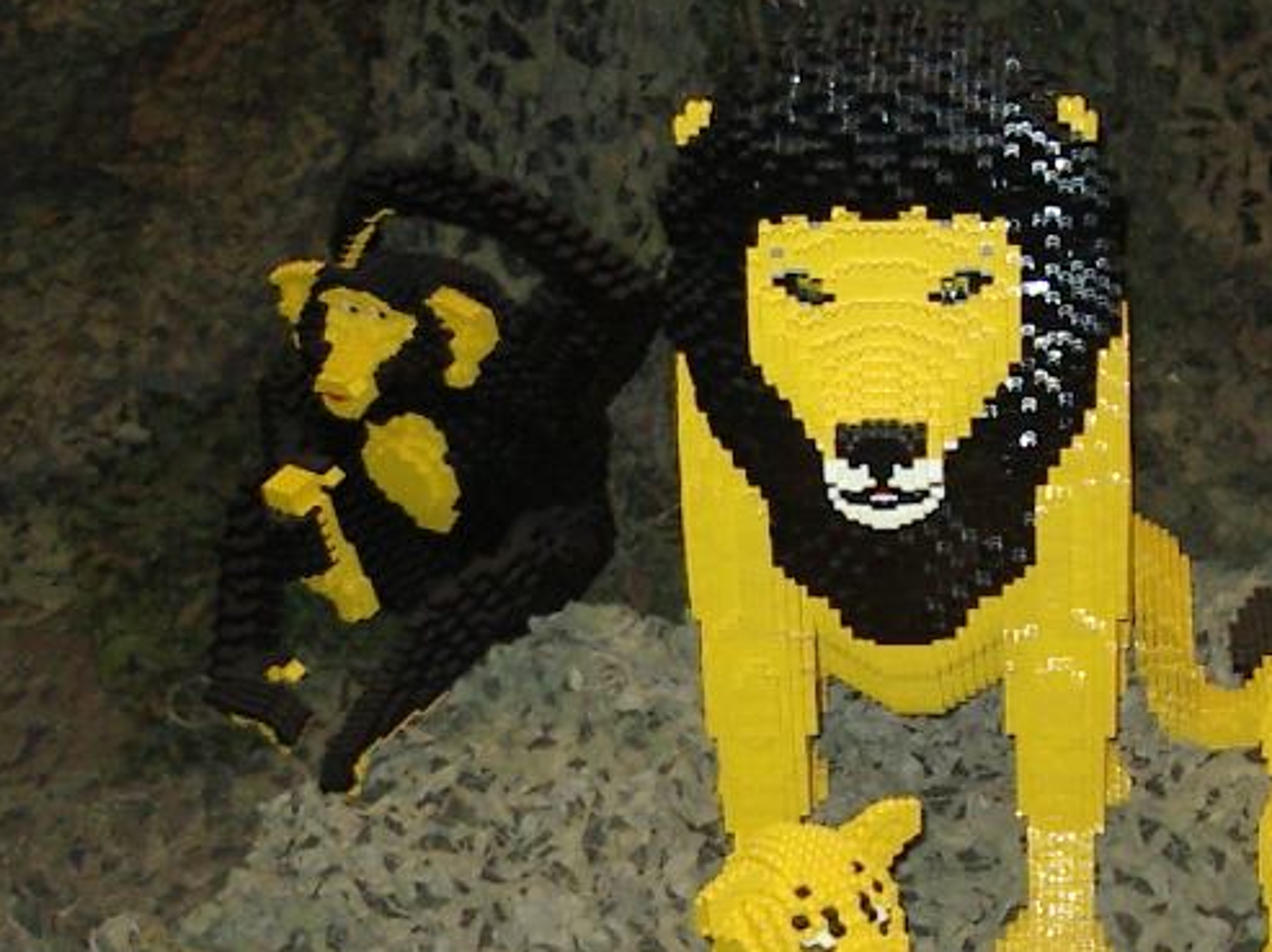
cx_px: 882
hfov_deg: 24.6
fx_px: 2901
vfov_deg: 18.5
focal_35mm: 79
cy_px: 733
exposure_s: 1/60
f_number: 2.6
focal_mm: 5.8
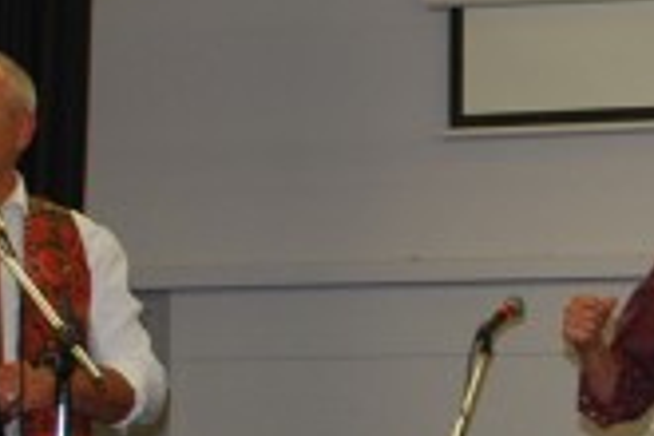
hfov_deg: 9.9
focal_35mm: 204
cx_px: 856
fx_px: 3706
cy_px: 347
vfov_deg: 6.7
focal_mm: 28
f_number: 4.5
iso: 250
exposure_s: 1/60
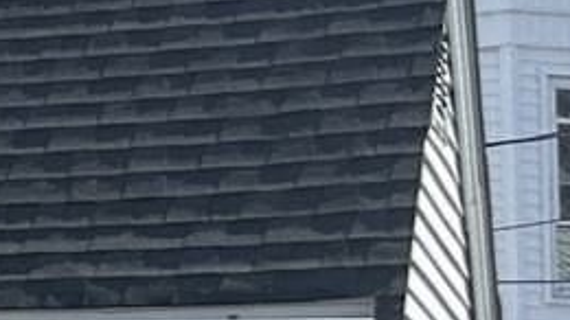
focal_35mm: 206
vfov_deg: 5.8
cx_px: -1535
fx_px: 3112
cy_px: 410
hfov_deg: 7.8
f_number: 1.78
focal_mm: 6.86
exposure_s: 1/3155
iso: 80
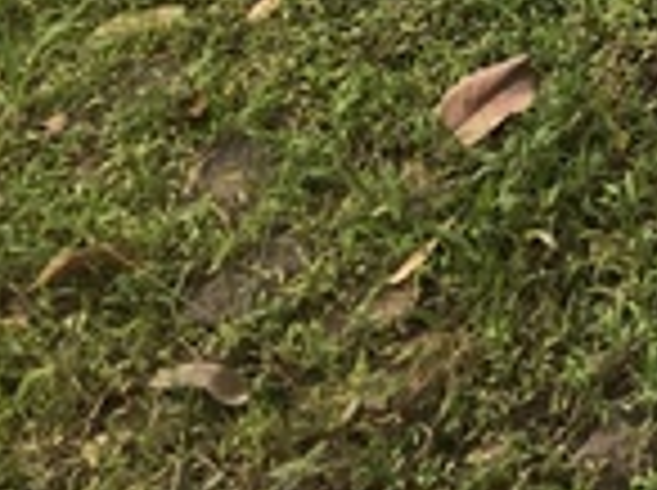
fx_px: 3013
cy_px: -796
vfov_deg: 8.3
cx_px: 1323
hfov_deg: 11.2
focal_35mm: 159
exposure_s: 1/100
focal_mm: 4.15
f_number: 2.2
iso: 32
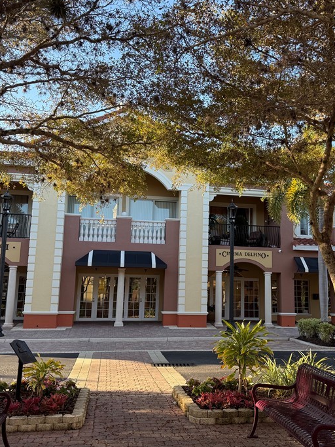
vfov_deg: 51.4
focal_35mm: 36
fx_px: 465
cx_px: 206
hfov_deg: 39.4
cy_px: 224
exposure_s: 1/643
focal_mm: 6.76
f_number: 1.78
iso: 100
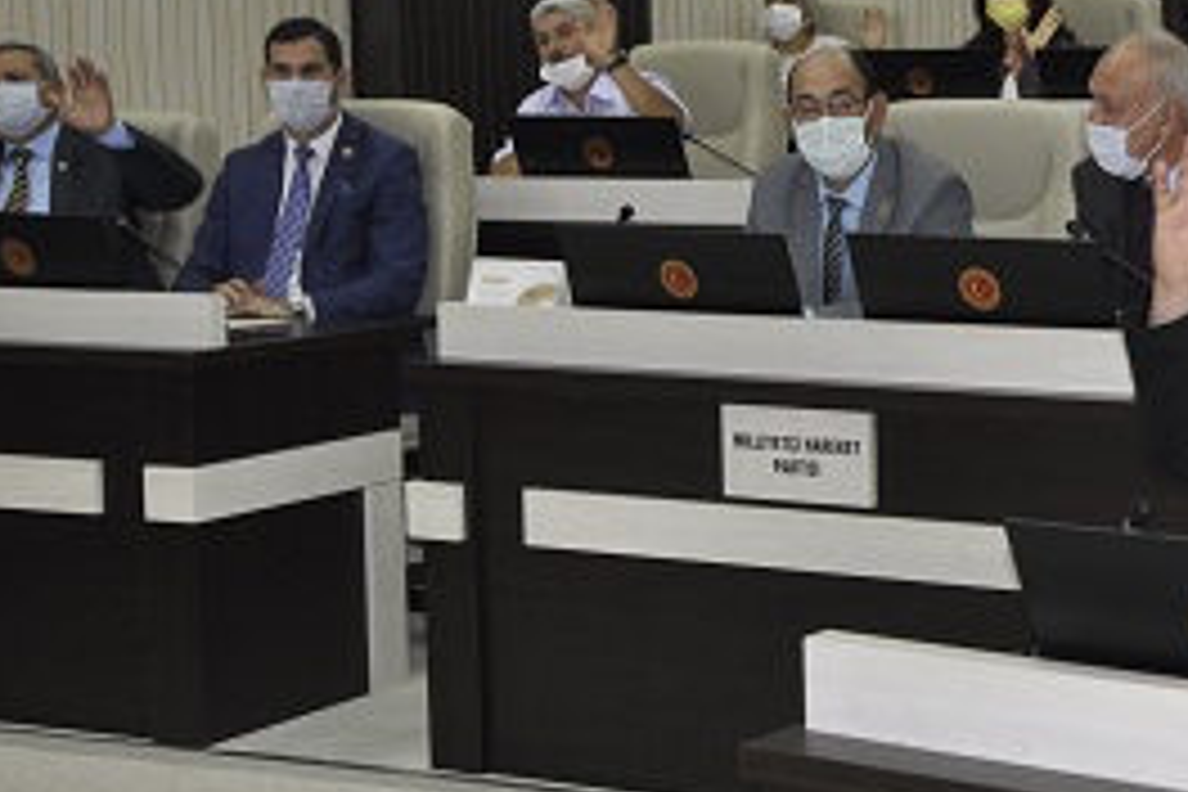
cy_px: 331
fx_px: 2673
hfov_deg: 23.6
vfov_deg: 16.8
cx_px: 1296
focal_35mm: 81
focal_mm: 22
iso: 640
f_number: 4
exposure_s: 1/60
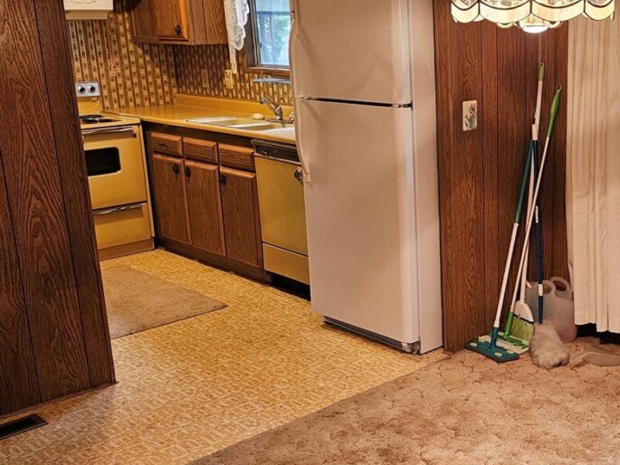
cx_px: 459
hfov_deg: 39.4
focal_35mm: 47
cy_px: 247
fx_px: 842
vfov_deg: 30.9
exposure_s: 1/120
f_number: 1.7
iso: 800
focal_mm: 6.3
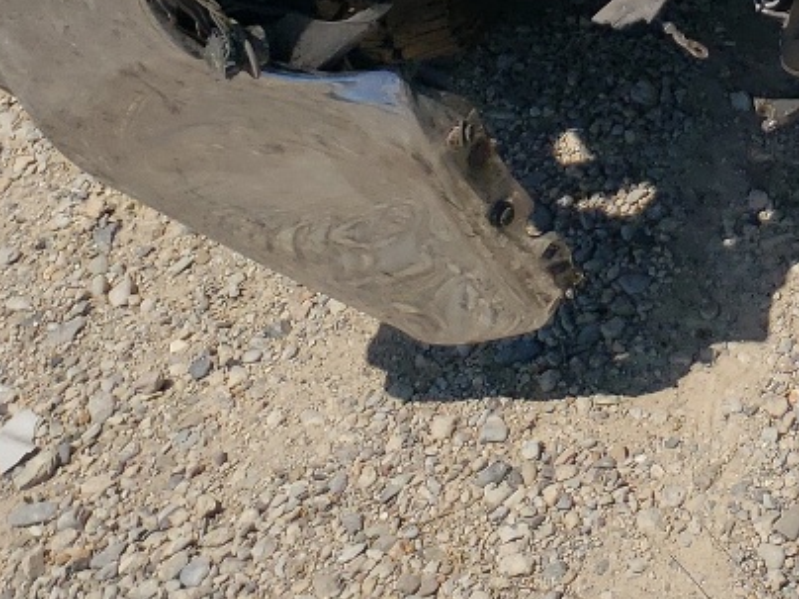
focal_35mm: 103
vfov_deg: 12.7
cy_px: -575
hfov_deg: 17.0
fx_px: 2377
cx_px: 1244
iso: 50
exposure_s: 1/10000
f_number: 1.5
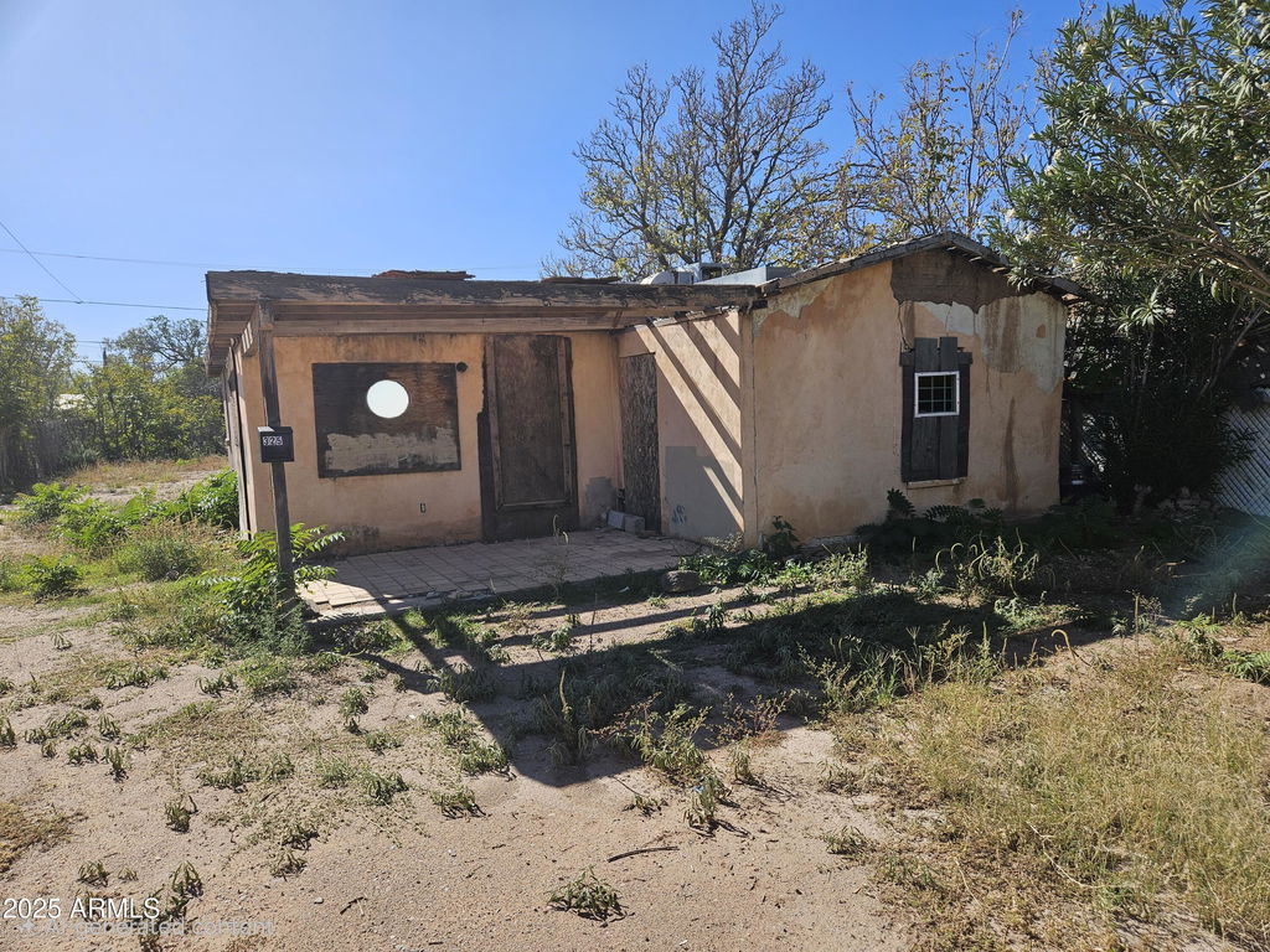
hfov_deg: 73.9
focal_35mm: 23
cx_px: 635
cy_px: 476
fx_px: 844
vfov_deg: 58.9
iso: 25
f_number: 1.8
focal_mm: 5.4
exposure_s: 1/2000
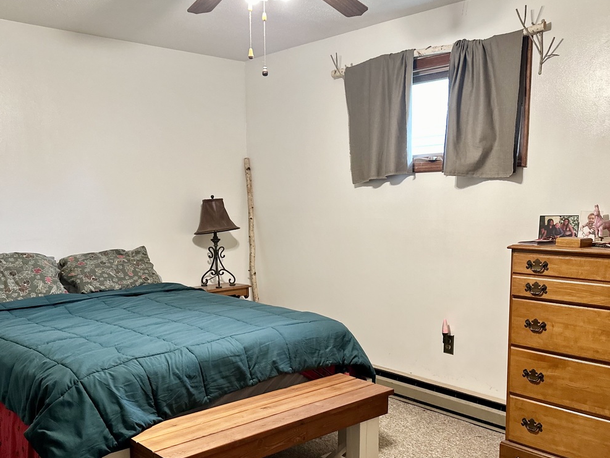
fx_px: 617
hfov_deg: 52.6
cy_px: 292
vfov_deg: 40.4
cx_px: 315
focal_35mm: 35
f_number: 1.78
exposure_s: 1/60
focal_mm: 6.86
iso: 250
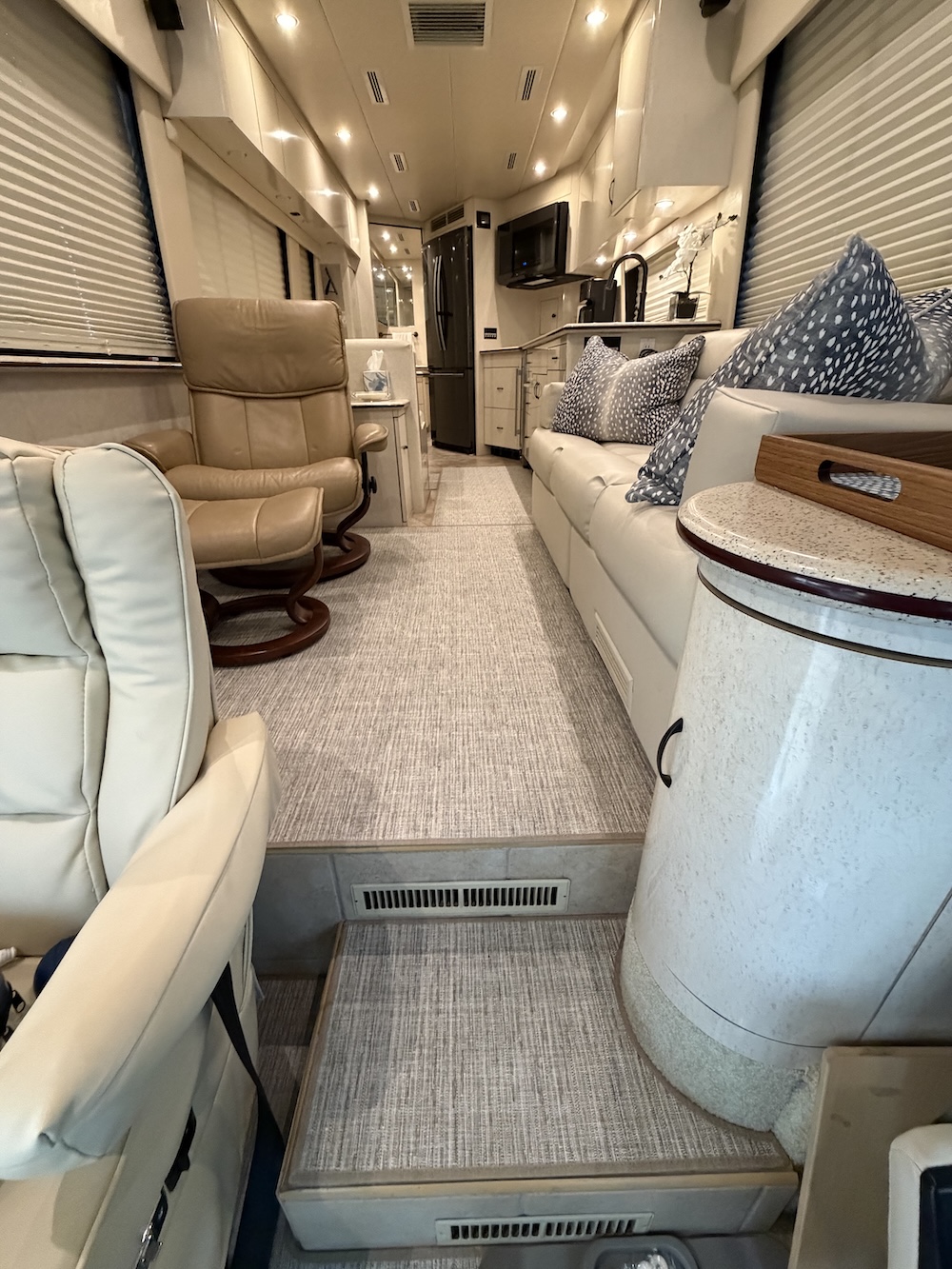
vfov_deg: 102.1
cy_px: 634
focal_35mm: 14
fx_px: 513
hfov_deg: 85.7
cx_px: 476
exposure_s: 1/60
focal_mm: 2.22
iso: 640
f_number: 2.2
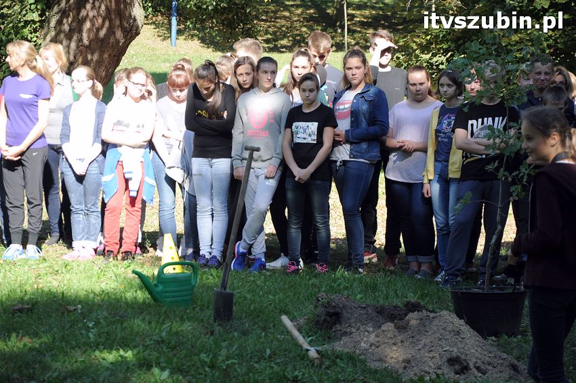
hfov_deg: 14.0
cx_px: 288
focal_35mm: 147
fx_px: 2350
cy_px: 192
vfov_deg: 9.3
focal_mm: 98
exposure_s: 1/320
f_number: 5.6
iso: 400
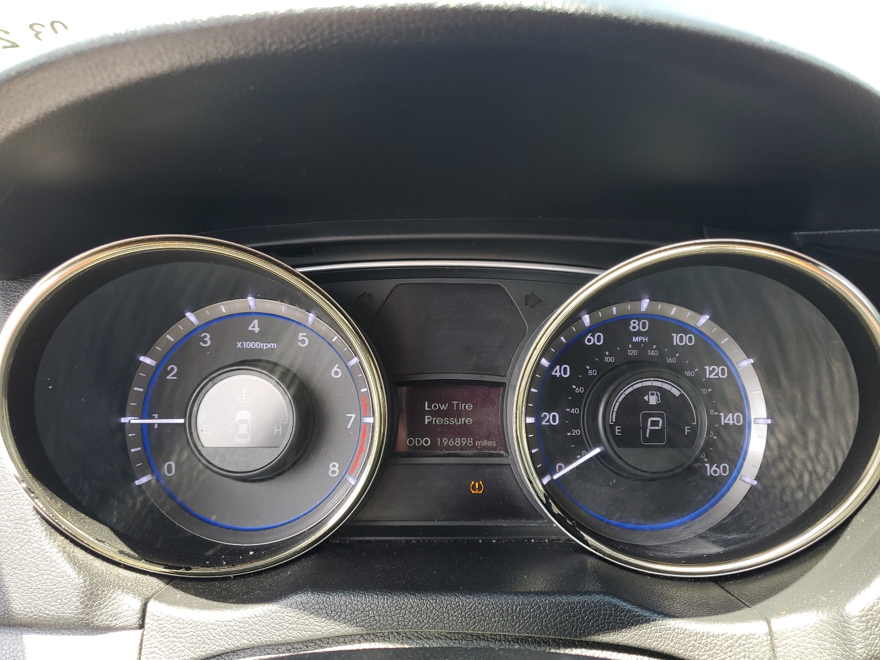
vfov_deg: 53.1
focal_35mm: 26
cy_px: 330
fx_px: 661
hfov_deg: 67.3
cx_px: 440
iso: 50
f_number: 1.5
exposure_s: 1/128
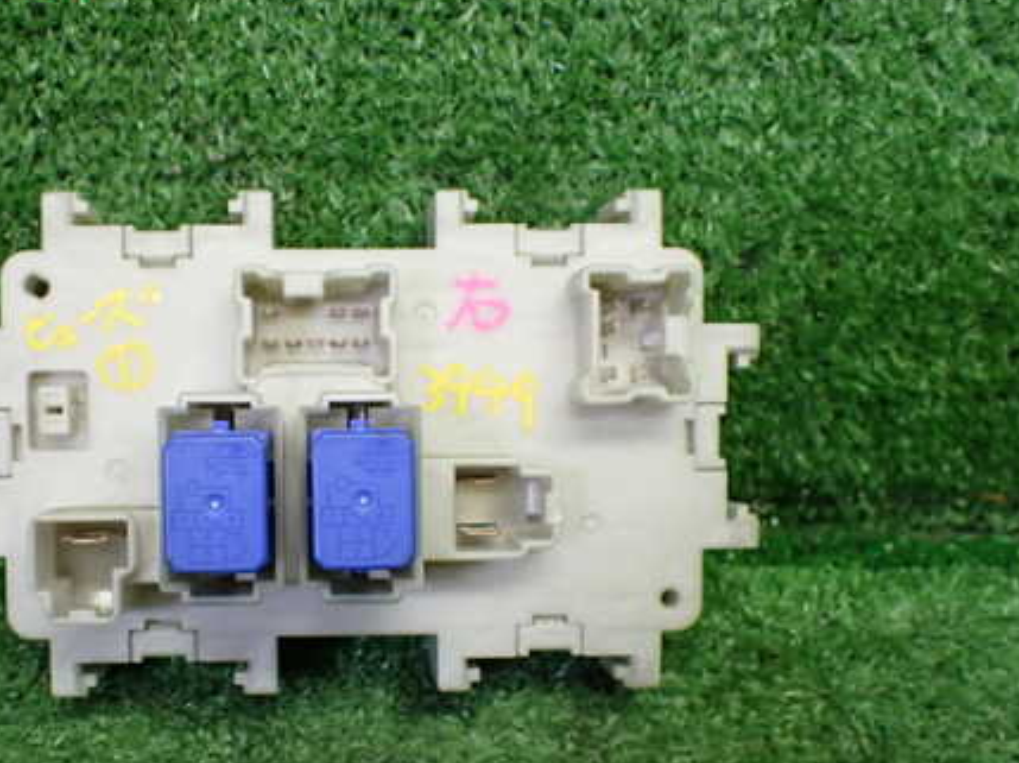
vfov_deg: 34.1
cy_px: 480
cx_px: 352
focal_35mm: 42
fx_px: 1235
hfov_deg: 44.3
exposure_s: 1/125
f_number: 2.3
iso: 500
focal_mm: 5.4
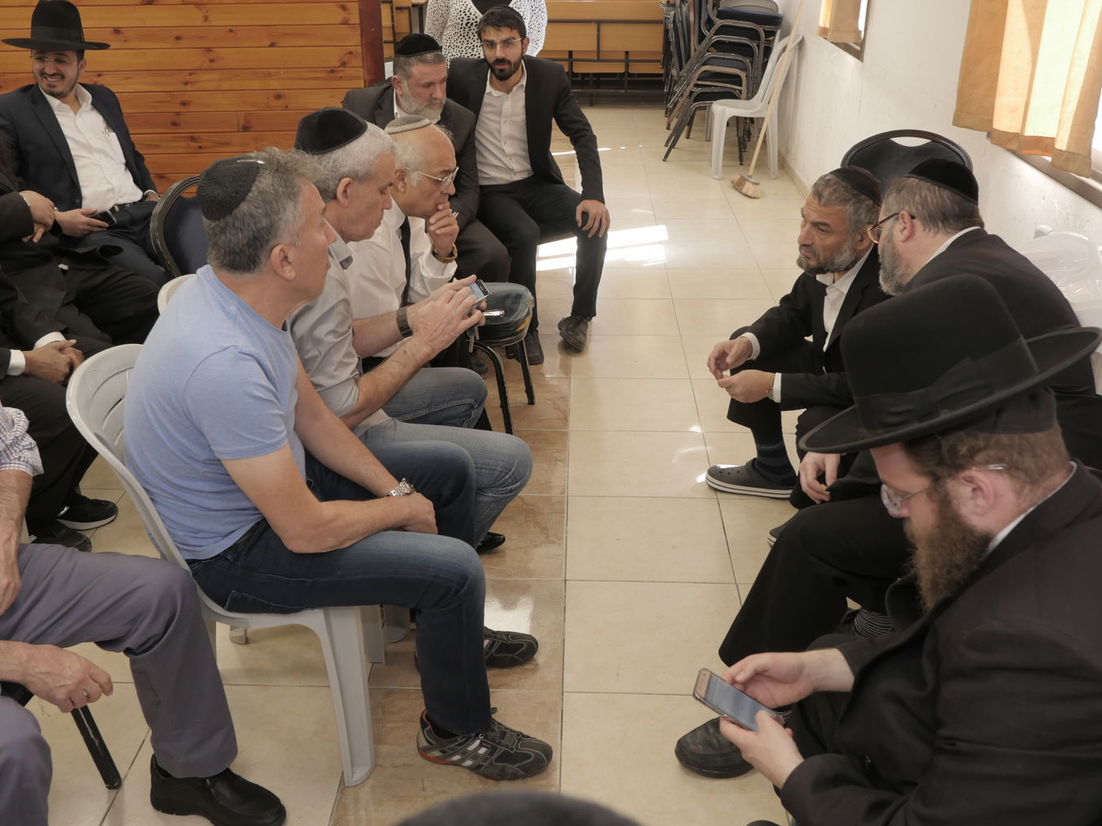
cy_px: 412
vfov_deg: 42.9
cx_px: 536
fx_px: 1050
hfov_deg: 55.4
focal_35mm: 33
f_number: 3.5
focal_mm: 16
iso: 640
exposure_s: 1/160
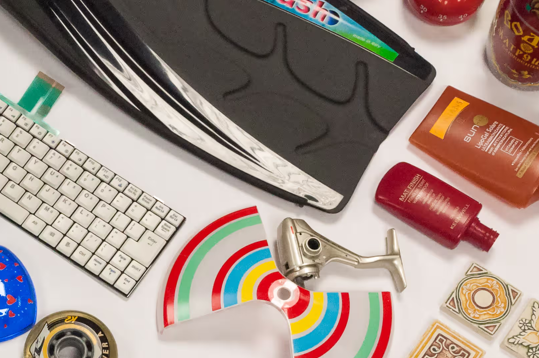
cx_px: -14
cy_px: 356
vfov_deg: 13.1
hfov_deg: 19.2
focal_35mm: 103
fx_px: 1540
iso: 1250
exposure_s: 1/125
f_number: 11
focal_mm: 26
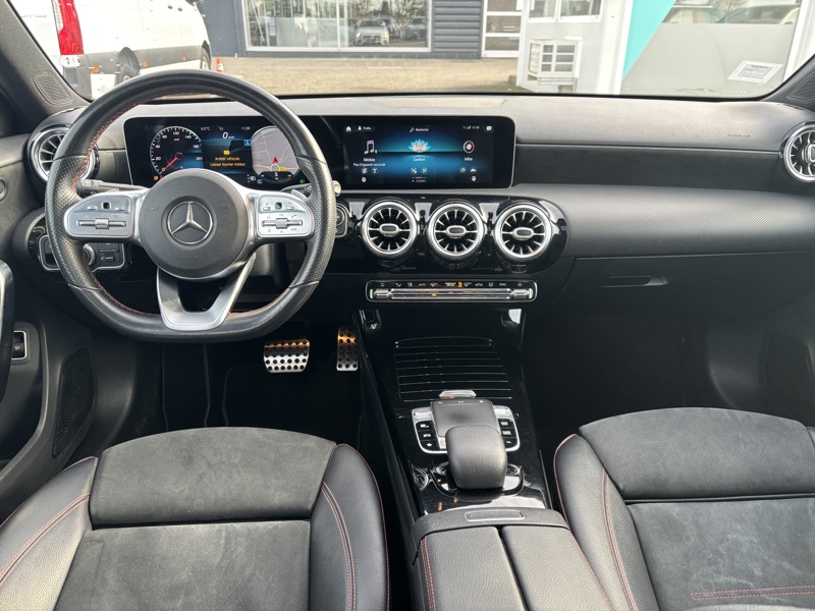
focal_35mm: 26
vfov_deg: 53.1
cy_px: 306
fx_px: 612
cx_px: 408
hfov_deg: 67.3
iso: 100
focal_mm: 5.96
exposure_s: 1/121
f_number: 1.6
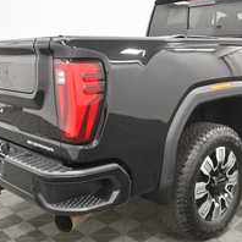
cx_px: 167
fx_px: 340
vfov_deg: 39.1
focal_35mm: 43
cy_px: 112
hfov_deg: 38.6
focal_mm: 17
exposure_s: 1/125
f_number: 5.3
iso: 2000
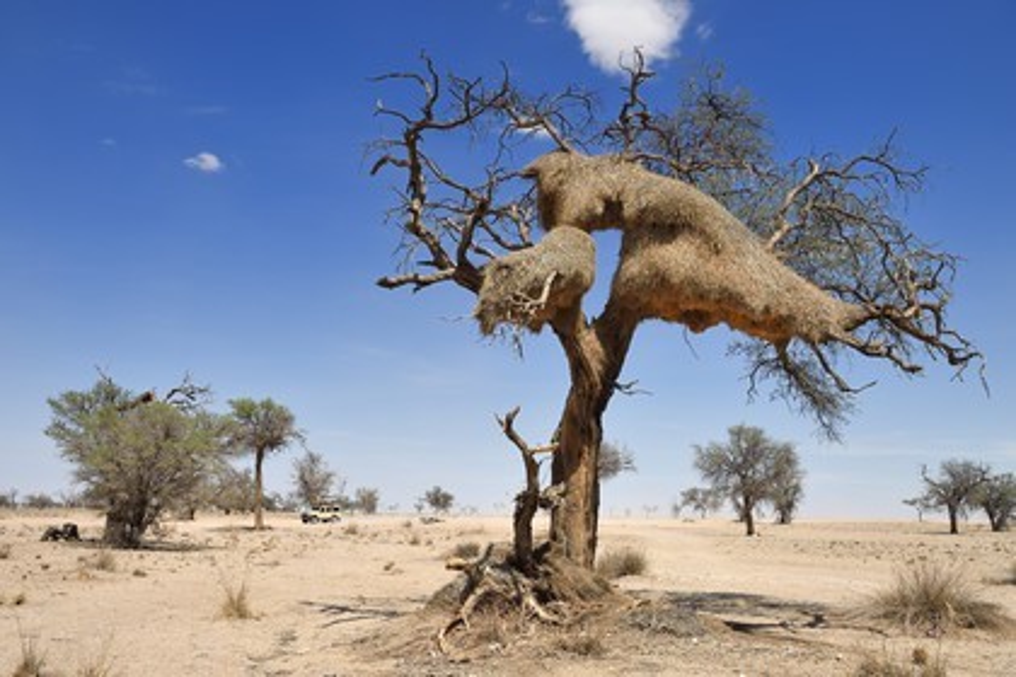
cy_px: 338
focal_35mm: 35
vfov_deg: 37.9
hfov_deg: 54.4
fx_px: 988
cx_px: 508
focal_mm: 35
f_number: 9
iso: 200
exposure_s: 1/800
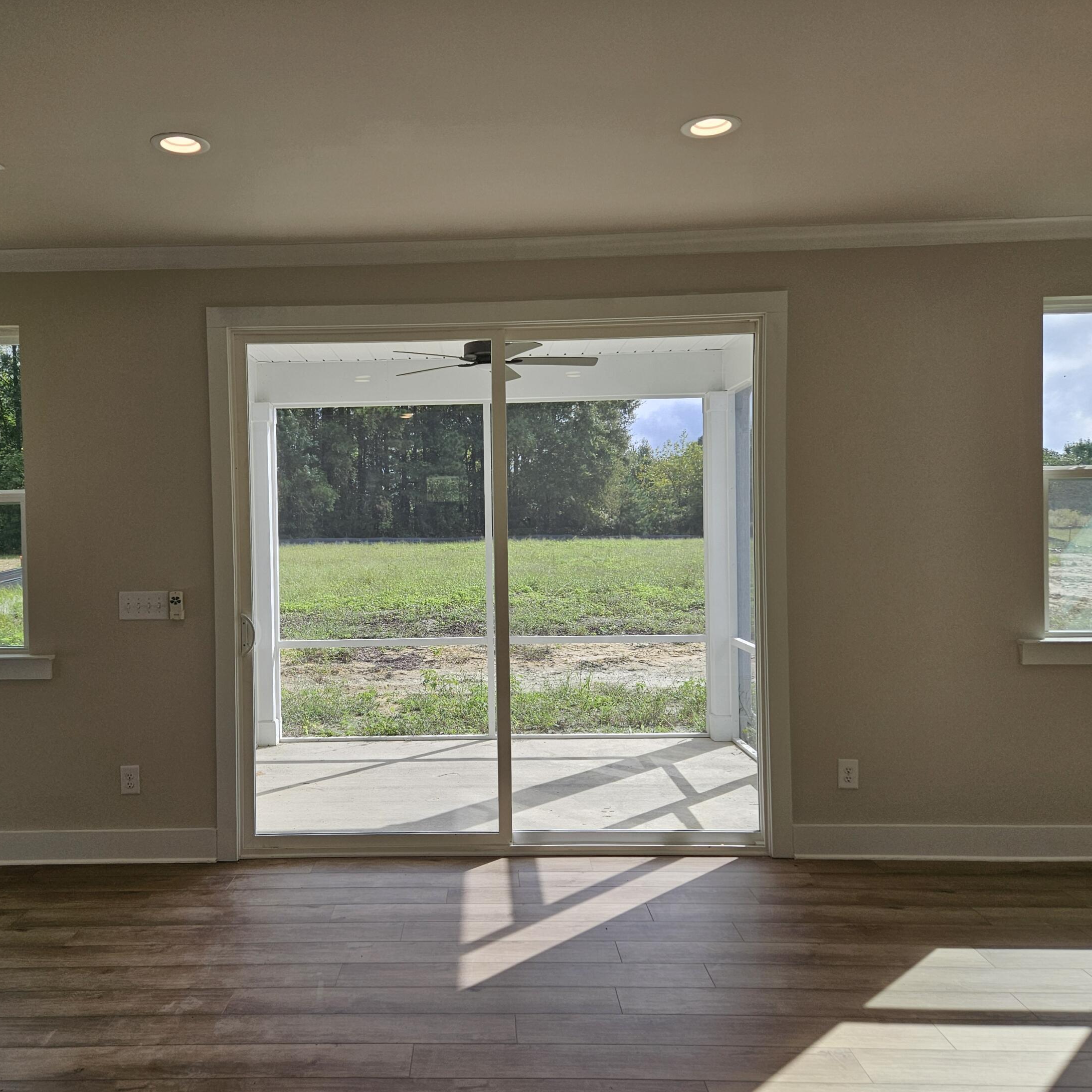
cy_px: 547
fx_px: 999
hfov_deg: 57.0
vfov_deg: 57.3
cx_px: 458
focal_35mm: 28
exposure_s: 1/1182
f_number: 1.8
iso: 40
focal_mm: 5.4
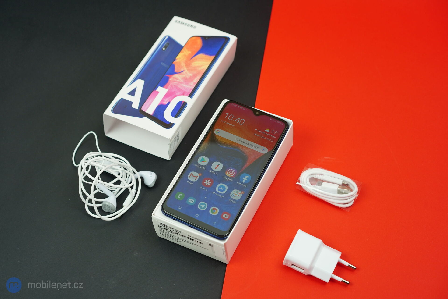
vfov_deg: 24.6
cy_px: 150
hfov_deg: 36.2
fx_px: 684
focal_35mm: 55
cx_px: 224
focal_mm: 55
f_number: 5
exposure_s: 1/125
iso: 320
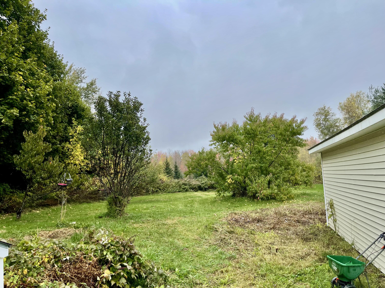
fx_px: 278
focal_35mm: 25
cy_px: 144
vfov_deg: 54.9
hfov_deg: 69.4
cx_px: 192
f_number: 1.6
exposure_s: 1/1456
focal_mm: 5.1
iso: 32
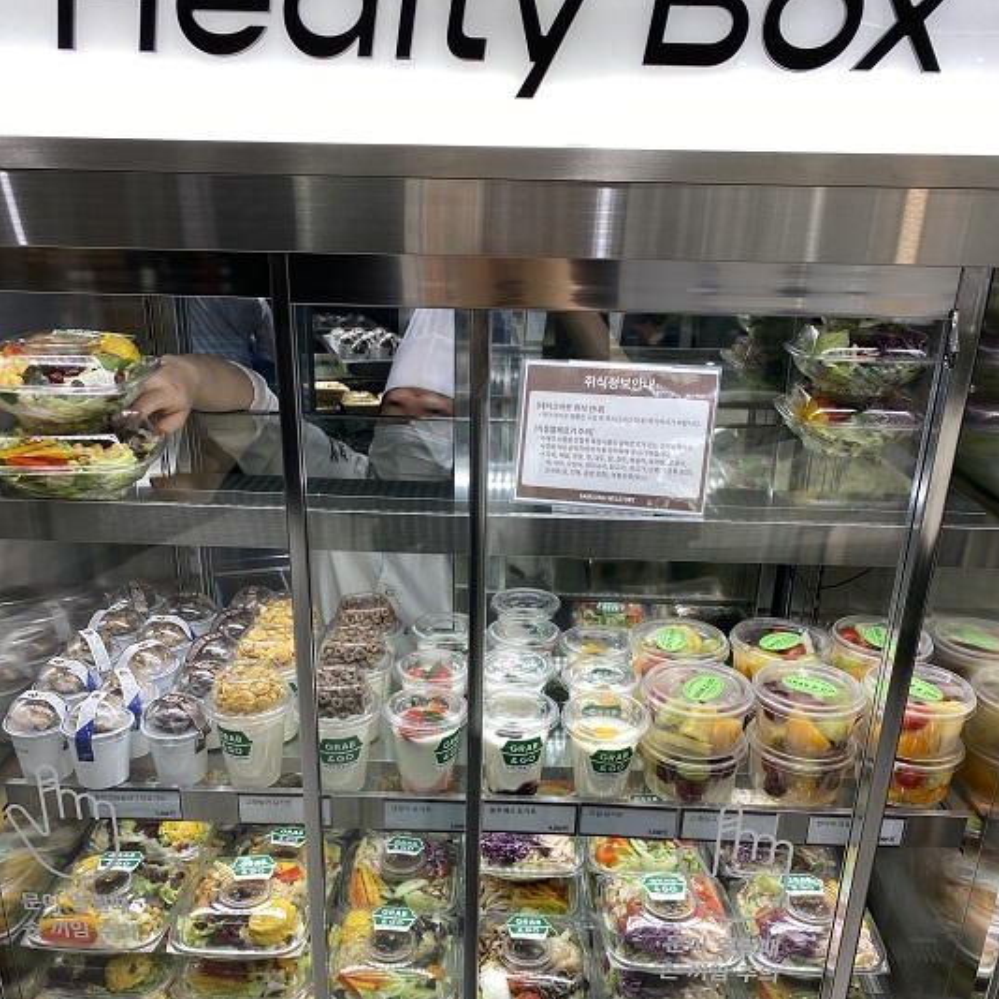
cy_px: 608
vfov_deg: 52.1
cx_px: 503
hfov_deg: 52.5
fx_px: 1012
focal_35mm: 31
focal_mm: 4.25
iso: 32
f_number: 1.8
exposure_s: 1/122
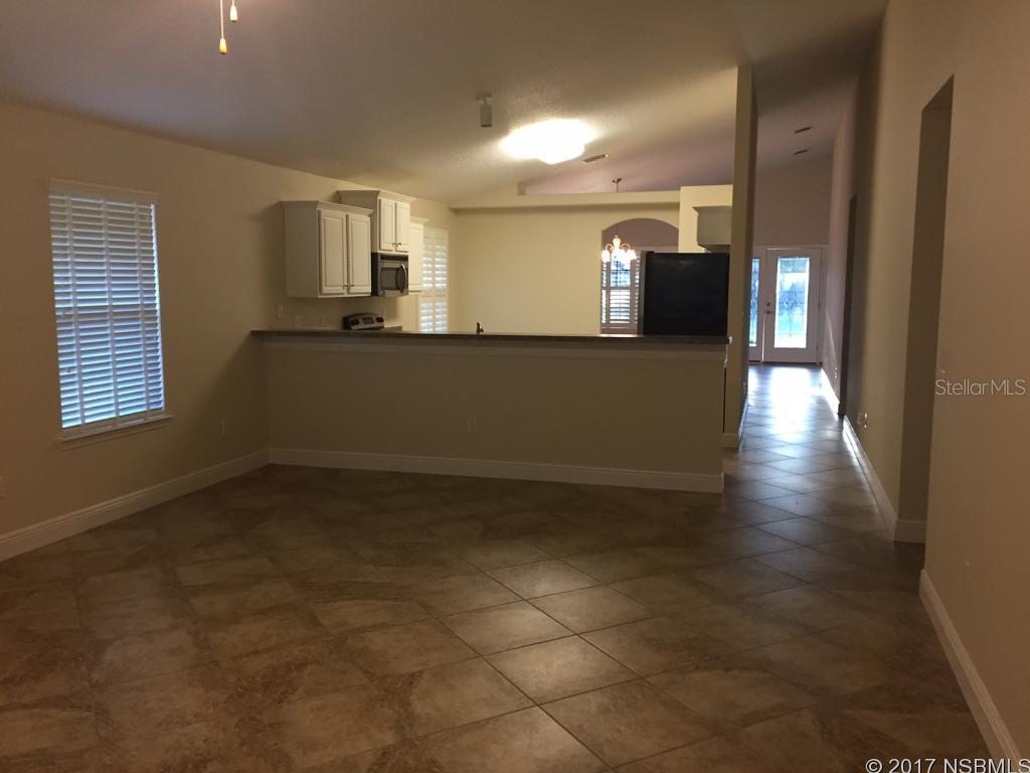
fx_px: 863
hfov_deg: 61.7
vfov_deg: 48.2
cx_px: 515
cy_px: 386
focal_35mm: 29
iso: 125
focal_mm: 4.15
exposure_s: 1/30
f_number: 2.2
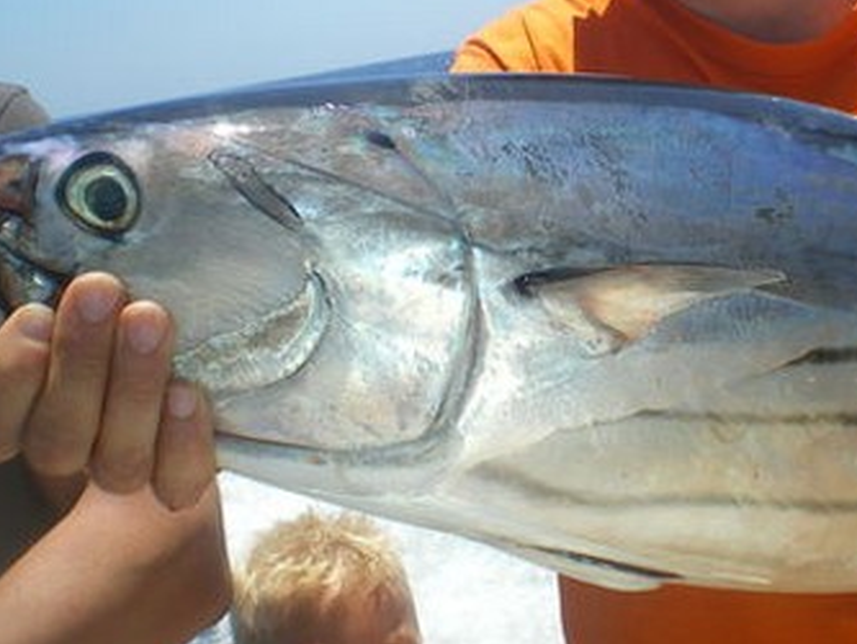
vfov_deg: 21.5
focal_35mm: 68
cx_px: 636
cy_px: 165
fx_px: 1684
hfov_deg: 28.2
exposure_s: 1/400
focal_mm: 6.3
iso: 50
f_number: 4.6
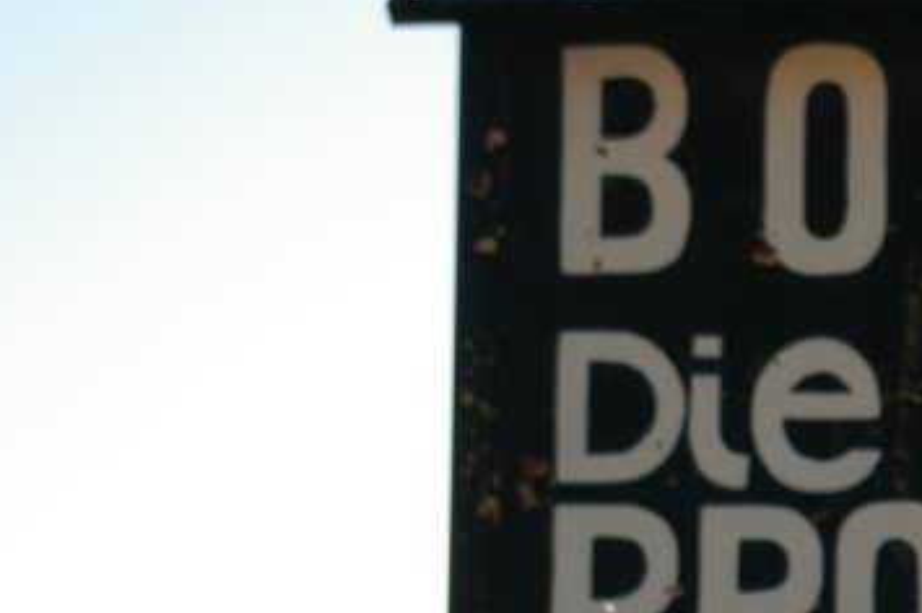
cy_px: 364
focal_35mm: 279
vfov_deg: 4.9
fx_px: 7131
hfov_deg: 7.3
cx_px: 1449
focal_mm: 55
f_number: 9.5
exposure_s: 1/180
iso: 200
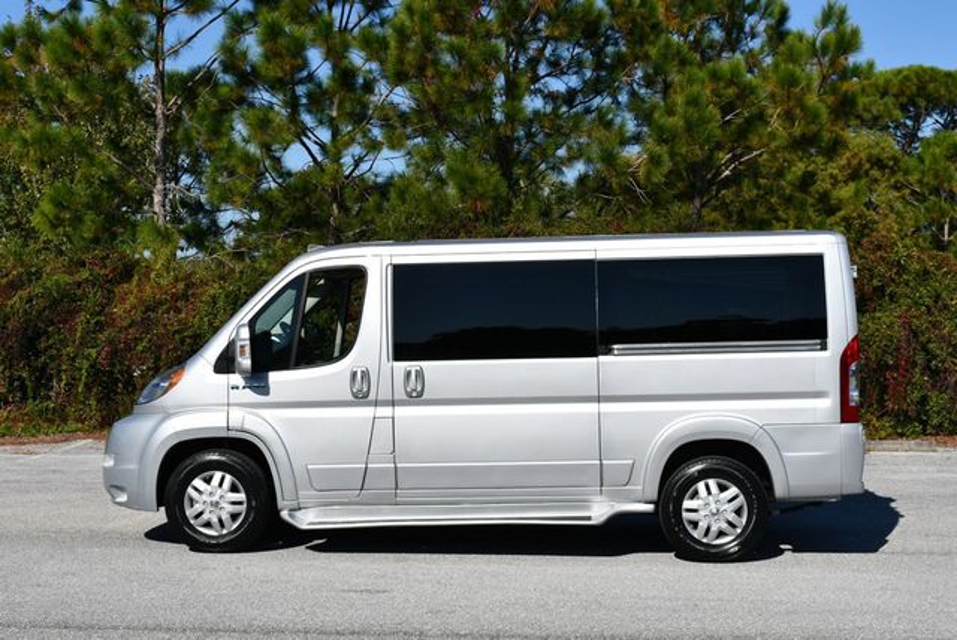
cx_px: 478
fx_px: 1650
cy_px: 320
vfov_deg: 22.0
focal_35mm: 62
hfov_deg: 32.4
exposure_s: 1/400
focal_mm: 31
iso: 100
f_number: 10
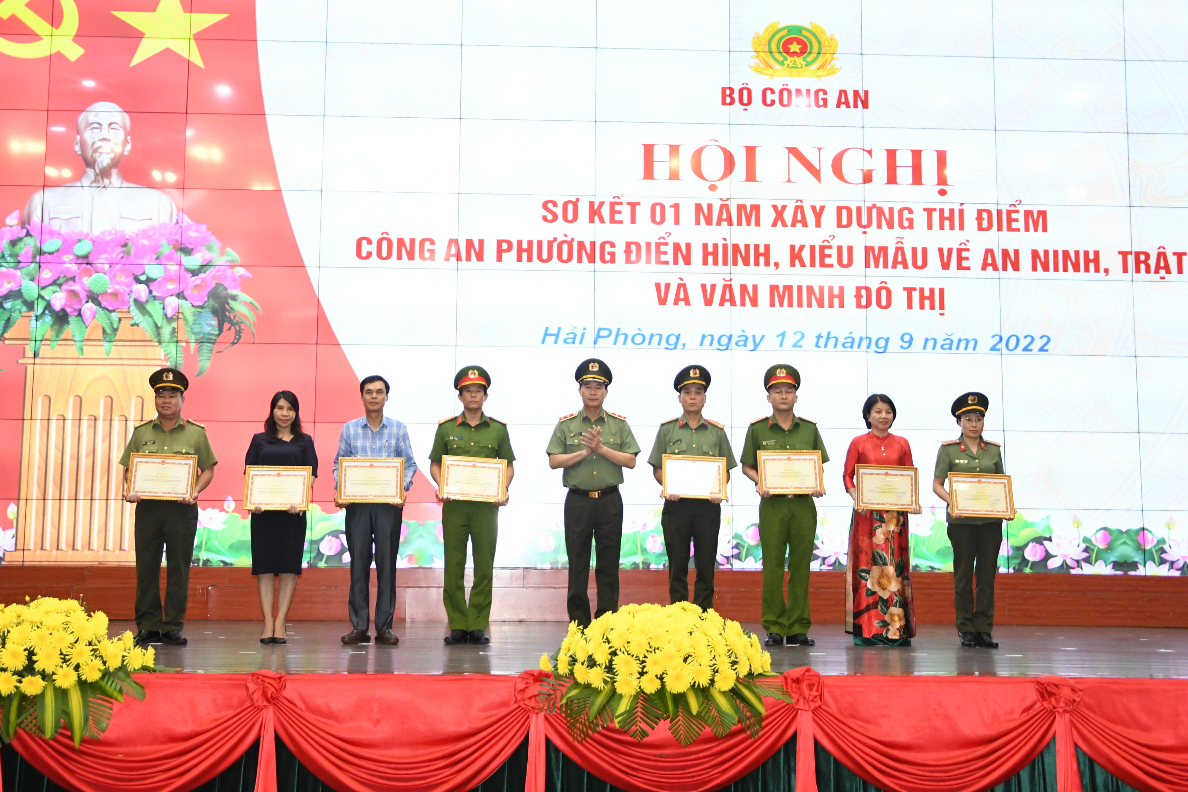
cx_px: 577
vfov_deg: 29.4
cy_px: 324
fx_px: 1505
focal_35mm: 46
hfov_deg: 43.1
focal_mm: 25
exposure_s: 1/200
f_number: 4
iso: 2000
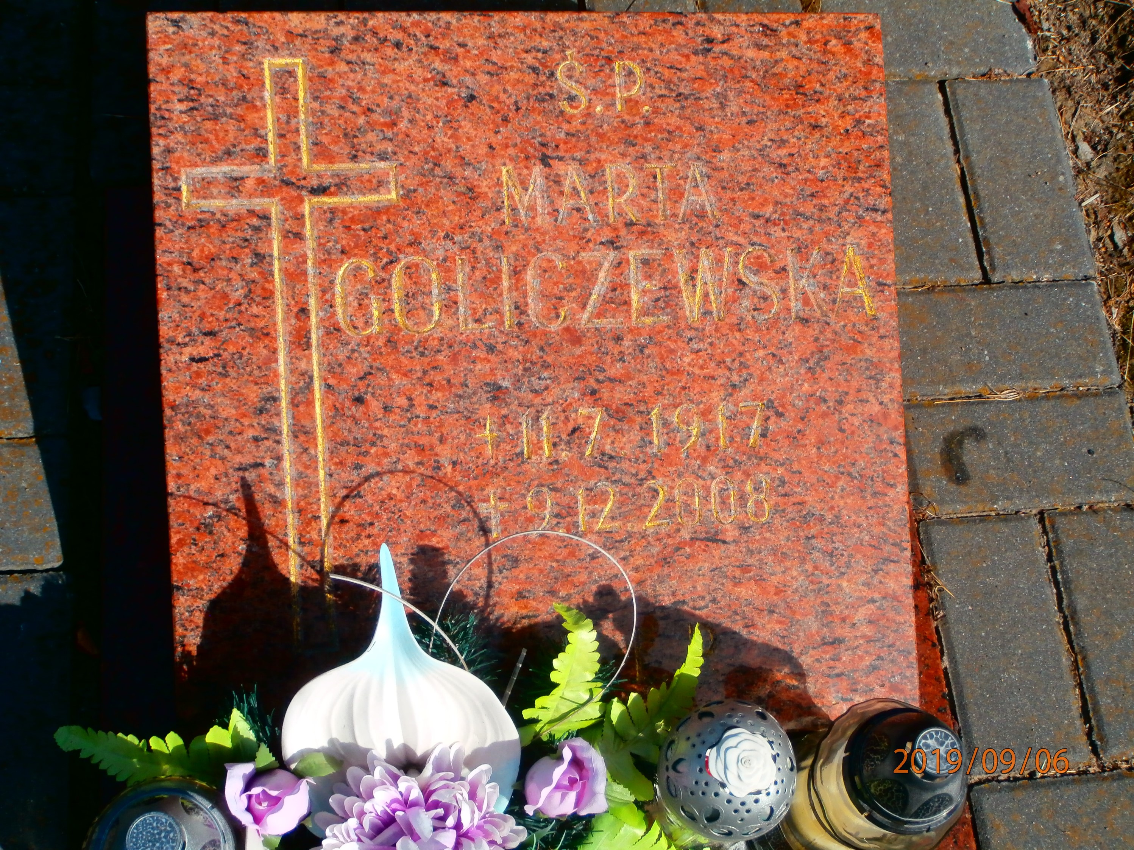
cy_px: 425
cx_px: 567
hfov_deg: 40.4
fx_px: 1540
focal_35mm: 47
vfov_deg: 30.9
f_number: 4.2
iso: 100
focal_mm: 8.29
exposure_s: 1/640
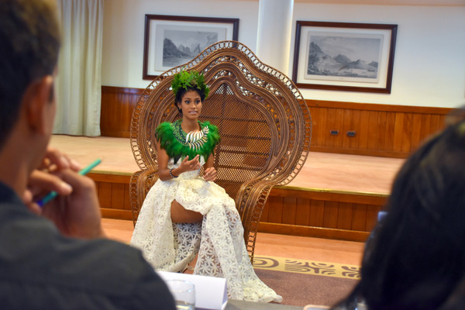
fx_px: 620
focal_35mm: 48
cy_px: 155
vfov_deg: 28.1
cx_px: 232
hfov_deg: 41.1
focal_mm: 32
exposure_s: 1/60
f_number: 4
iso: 1250
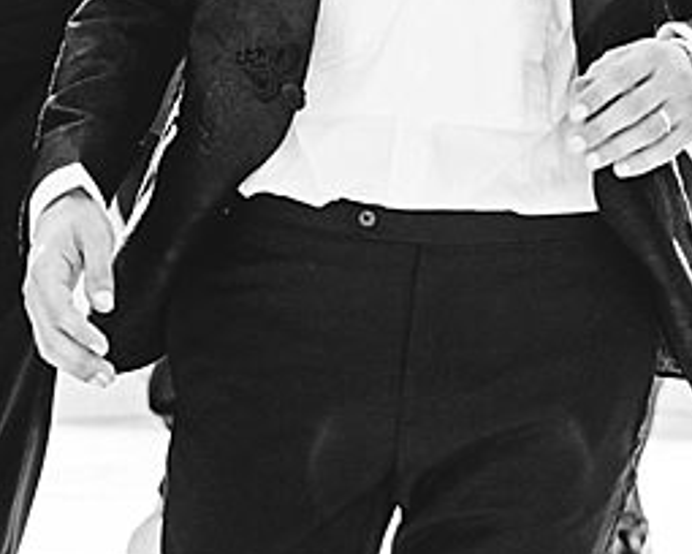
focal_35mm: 121
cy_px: -164
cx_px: 448
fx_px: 2478
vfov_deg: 12.4
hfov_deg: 15.9
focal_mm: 35
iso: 400
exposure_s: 1/6400
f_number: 1.8
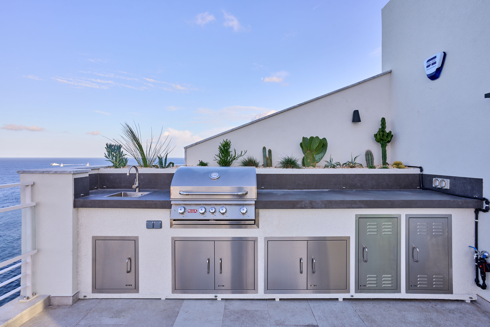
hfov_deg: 93.3
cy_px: 164
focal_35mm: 17
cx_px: 245
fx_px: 231
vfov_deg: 70.4
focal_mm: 17
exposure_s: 1/1600
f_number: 8
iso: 250
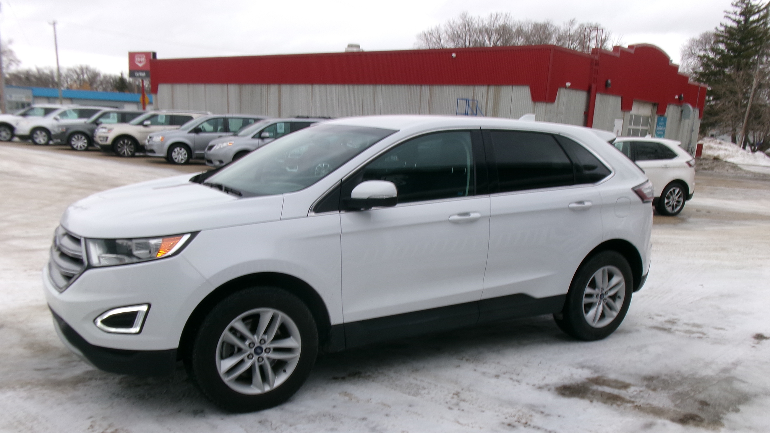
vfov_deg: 37.4
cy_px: 289
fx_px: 633
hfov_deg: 62.6
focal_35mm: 31
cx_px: 386
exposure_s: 1/38
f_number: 10.8
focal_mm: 5.1
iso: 100
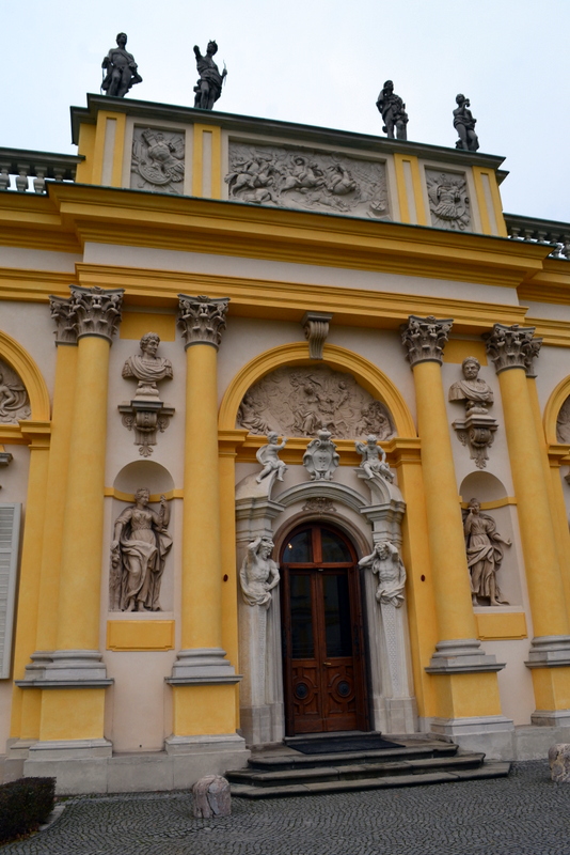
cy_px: 428
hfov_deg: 48.0
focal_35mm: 27
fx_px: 641
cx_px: 285
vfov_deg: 67.4
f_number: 9
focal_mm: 18
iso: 400
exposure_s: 1/125
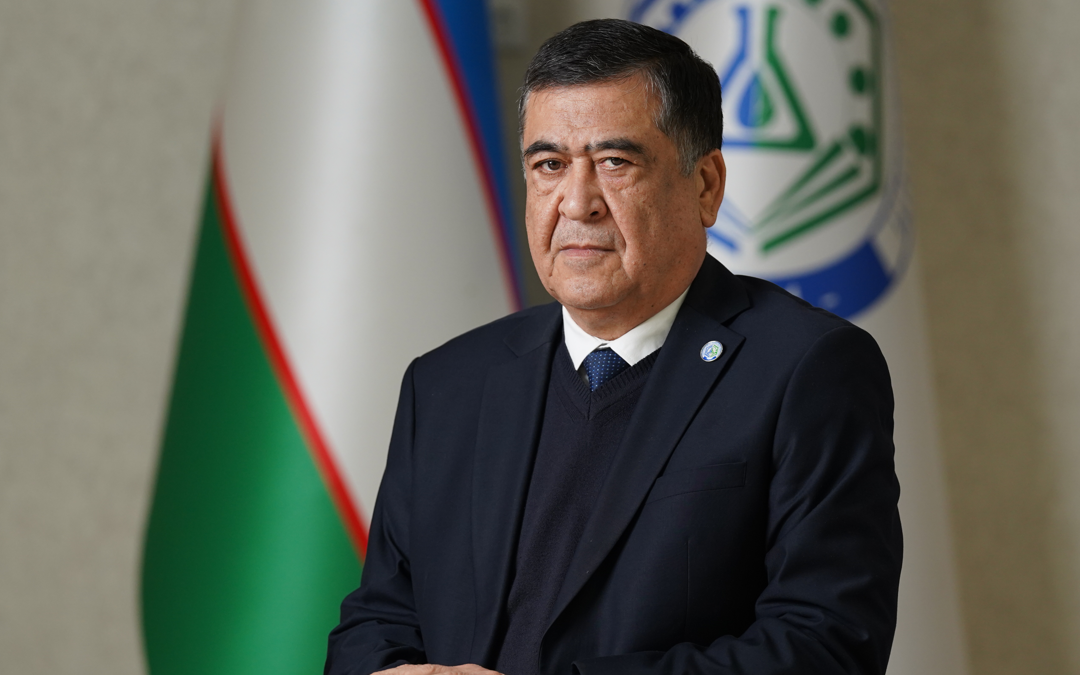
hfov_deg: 11.1
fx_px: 5563
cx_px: 563
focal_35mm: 189
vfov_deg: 6.9
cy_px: 380
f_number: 4
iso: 1600
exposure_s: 1/200
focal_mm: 158
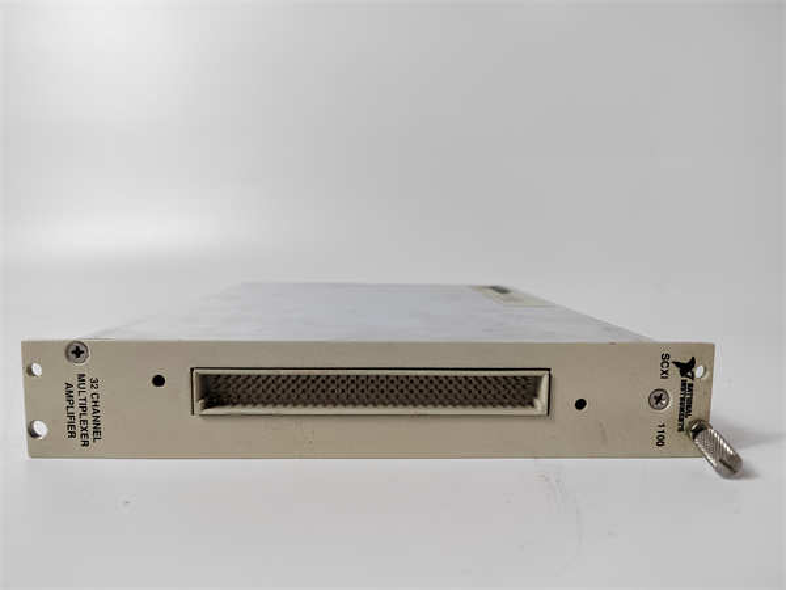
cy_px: 295
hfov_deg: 73.9
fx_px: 522
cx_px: 393
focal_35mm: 23
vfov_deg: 58.9
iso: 378
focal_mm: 5.52
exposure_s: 1/100
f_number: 1.9
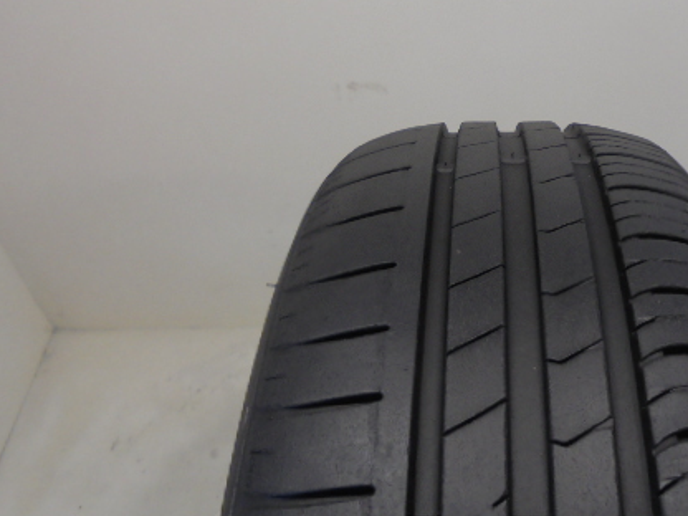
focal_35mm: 40
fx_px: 795
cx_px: 466
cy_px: 134
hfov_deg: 46.0
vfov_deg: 35.2
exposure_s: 1/30
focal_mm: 4.6
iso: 100
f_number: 3.5
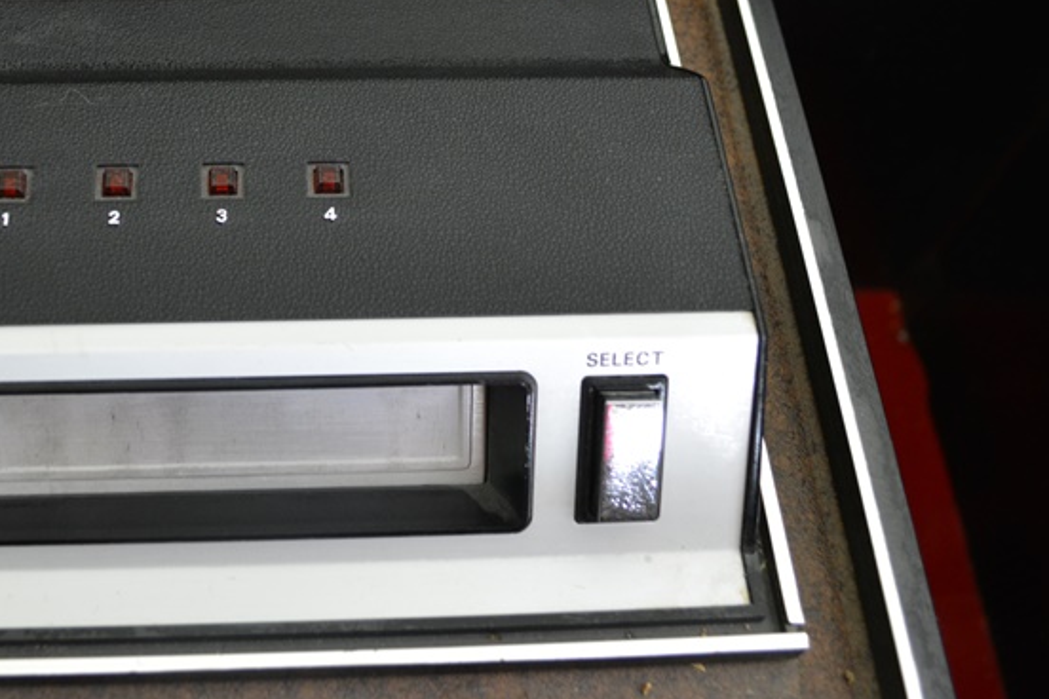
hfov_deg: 43.7
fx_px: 1282
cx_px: 331
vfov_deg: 30.4
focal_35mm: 44
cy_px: 274
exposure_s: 1/30
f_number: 3.5
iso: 800
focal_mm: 18
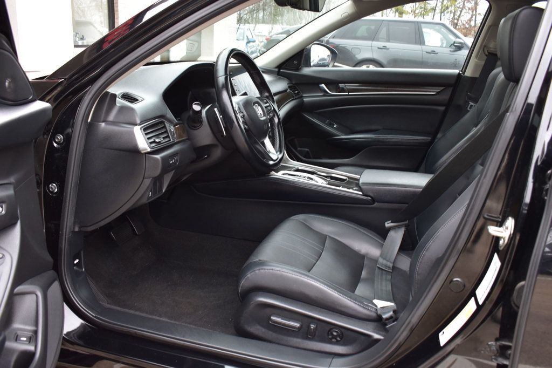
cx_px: 276
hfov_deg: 57.2
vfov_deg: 39.9
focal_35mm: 33
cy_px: 184
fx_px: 506
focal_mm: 22
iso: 400
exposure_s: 1/30
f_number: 7.1
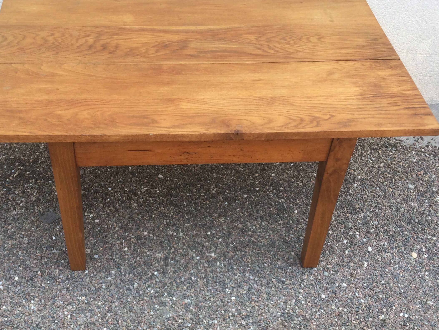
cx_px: 183
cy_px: 188
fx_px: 571
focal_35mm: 45
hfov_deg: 41.9
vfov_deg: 32.1
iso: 32
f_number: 2.2
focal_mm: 4.15
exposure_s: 1/461
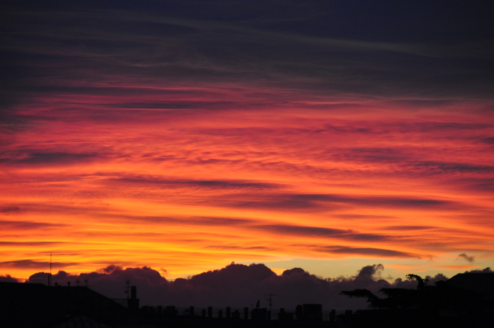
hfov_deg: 13.7
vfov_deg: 9.1
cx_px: 247
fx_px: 2056
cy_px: 164
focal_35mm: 150
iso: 900
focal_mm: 100
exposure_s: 1/160
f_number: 3.2
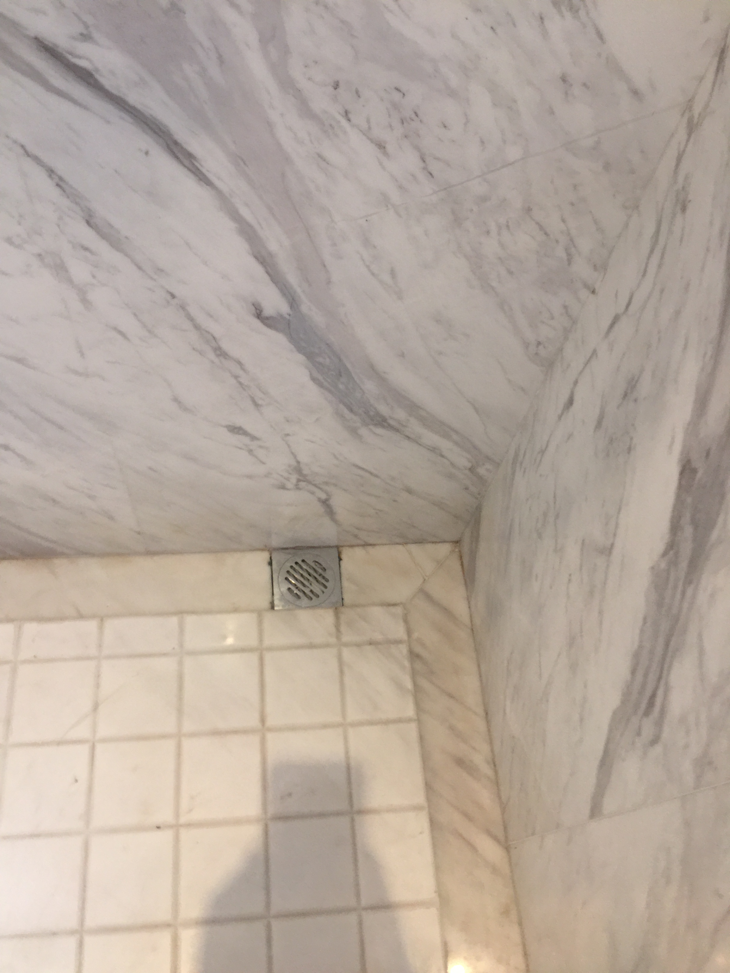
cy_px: 486
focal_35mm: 29
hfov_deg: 48.2
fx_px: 815
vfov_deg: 61.7
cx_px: 365
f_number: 2.2
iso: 50
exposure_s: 1/33
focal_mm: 4.15
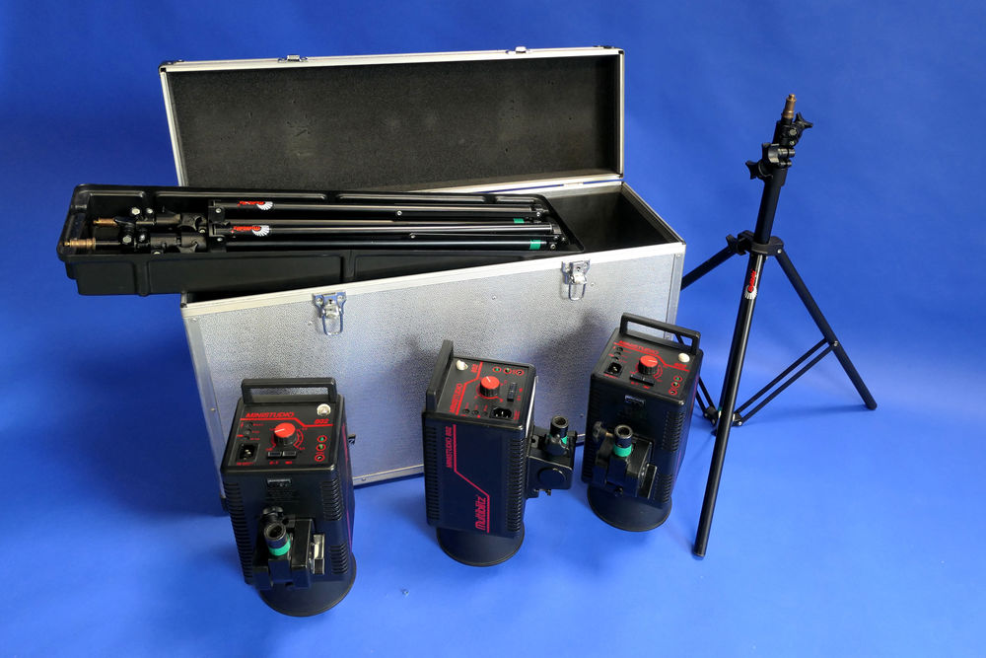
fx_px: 767
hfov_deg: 65.5
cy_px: 329
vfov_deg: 46.4
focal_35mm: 28
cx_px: 493
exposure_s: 1/80
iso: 500
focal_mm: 10.3
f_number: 3.5
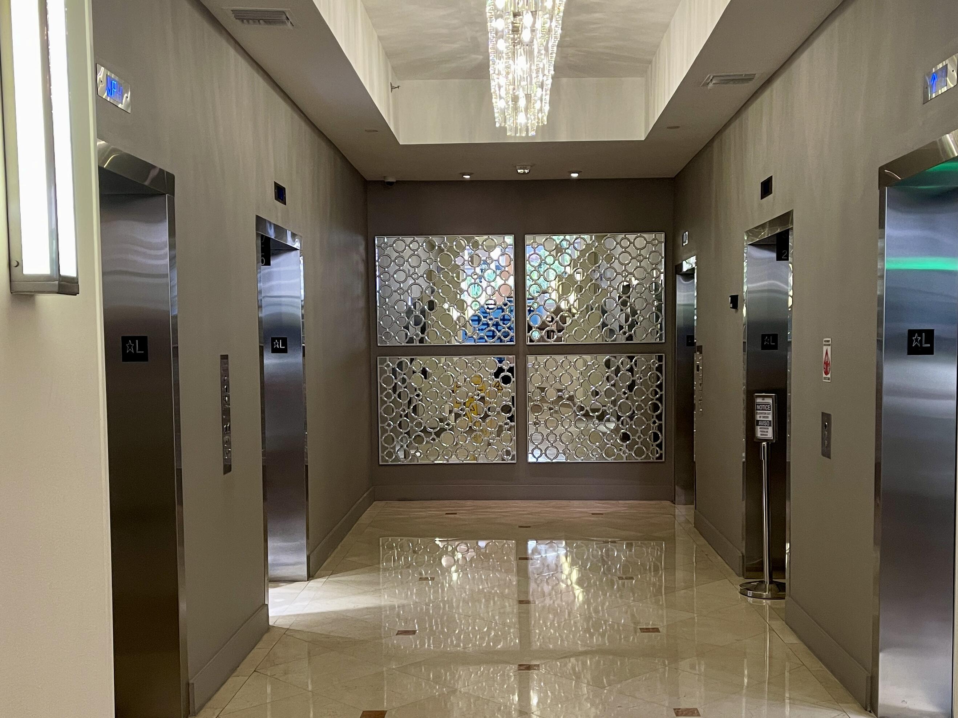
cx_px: 479
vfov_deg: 54.9
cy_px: 359
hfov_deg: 69.4
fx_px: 692
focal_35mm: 25
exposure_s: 1/60
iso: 250
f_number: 1.6
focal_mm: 5.1
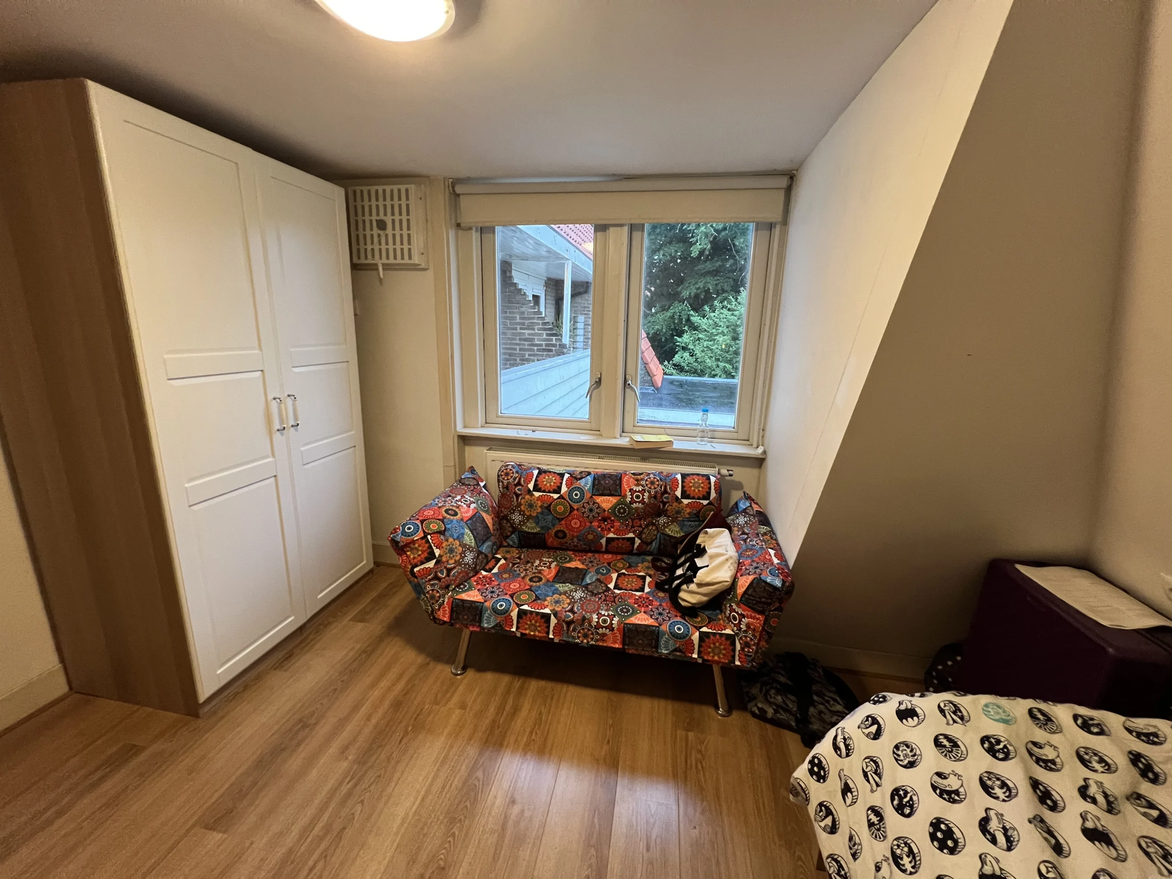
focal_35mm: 13
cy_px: 440
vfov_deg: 89.9
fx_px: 440
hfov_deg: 106.2
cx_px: 586
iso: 500
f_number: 1.8
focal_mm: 1.57
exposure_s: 1/50
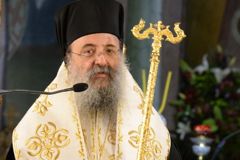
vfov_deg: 8.3
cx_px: 95
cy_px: 91
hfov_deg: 12.4
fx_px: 1100
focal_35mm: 165
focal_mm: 120
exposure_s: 1/100
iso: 2500
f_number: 4.5
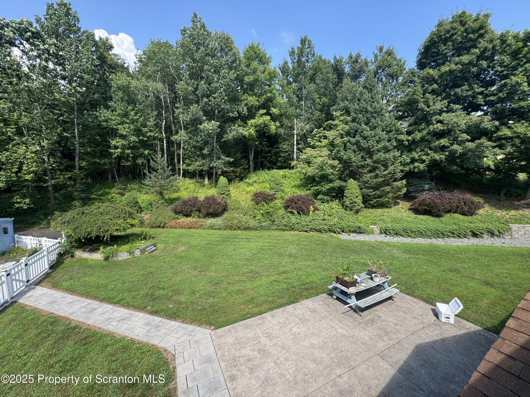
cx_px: 265
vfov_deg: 85.7
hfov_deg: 102.1
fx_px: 214
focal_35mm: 14
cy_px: 198
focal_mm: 2.22
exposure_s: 1/525
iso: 40
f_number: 2.2
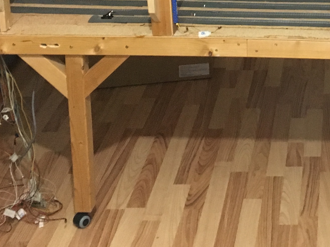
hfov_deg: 21.1
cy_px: -91
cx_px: 349
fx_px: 848
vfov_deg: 15.6
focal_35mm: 89
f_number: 2.2
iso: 200
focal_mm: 4.15
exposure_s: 1/17
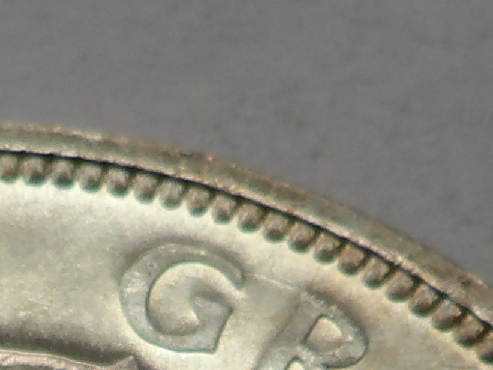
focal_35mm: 265
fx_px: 3773
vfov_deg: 5.4
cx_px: -33
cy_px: 965
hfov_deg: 7.4
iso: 100
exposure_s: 1/108
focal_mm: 7.6
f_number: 4.9
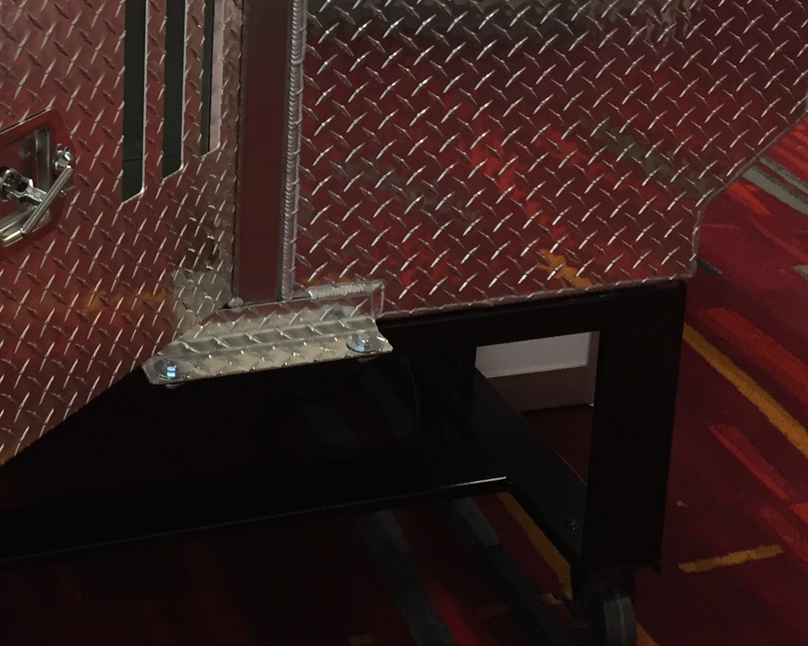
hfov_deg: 26.5
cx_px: 66
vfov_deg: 21.2
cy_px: -37
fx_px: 1650
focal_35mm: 69
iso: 80
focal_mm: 4.15
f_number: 2.2
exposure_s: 1/30
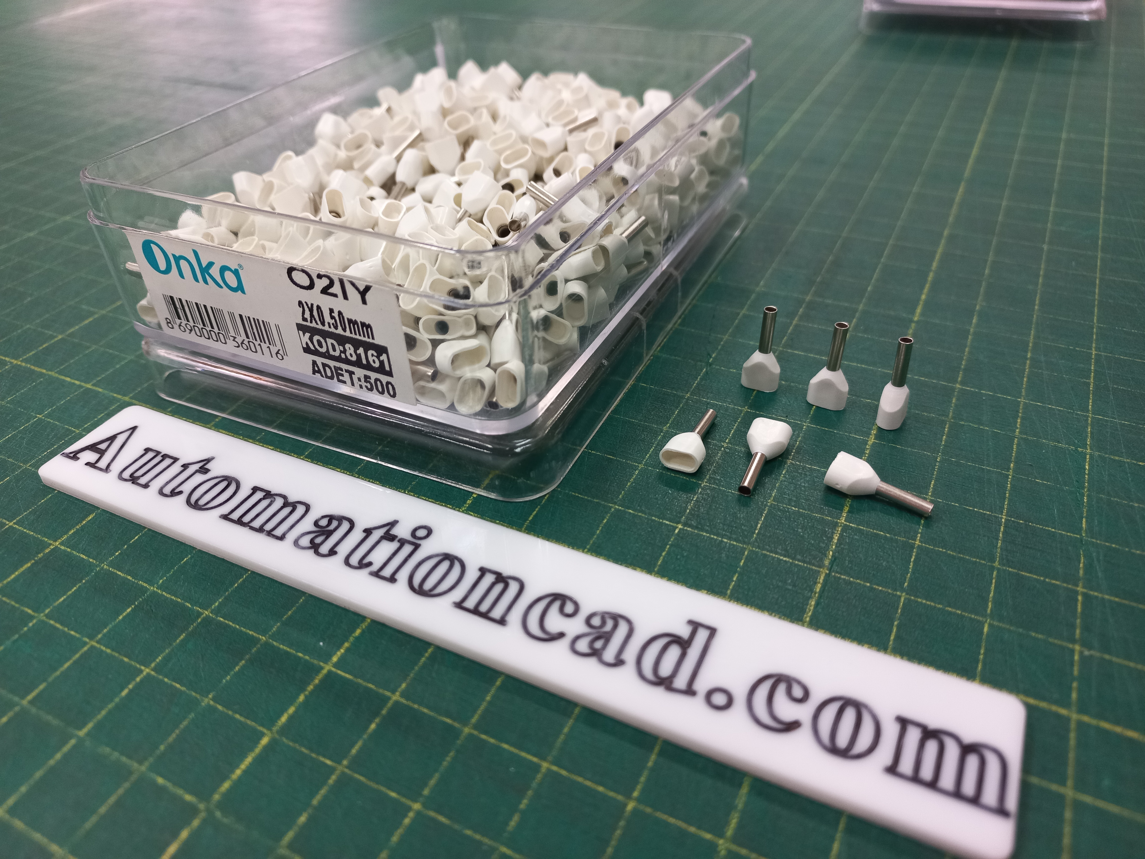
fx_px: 827
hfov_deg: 69.4
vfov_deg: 54.9
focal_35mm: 25
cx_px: 572
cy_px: 430
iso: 200
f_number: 1.8
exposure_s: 1/50
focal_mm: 4.6
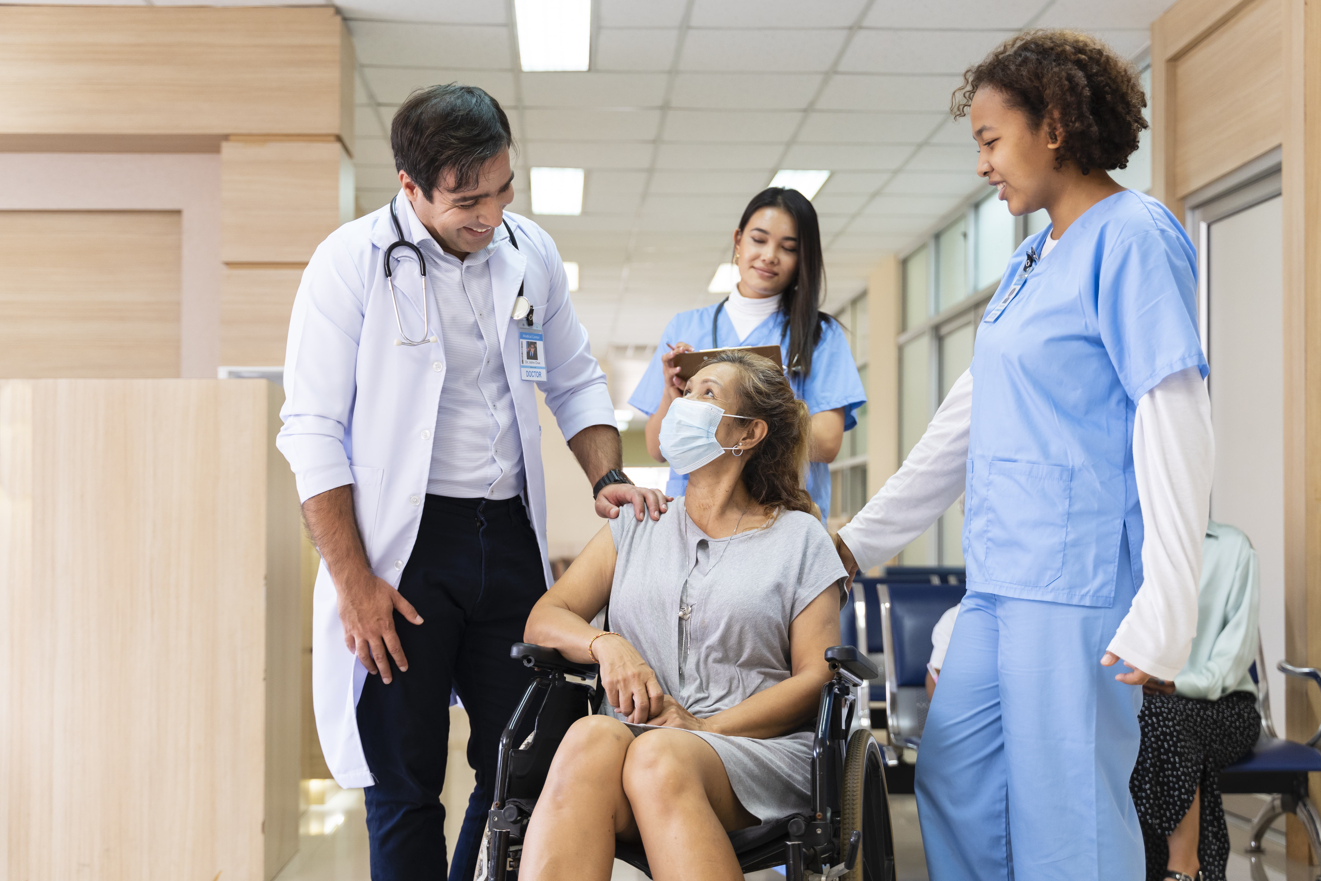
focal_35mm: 46
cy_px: 440
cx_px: 660
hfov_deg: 42.7
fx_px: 1688
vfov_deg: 29.2
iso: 1000
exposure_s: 1/200
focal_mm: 46
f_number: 2.8
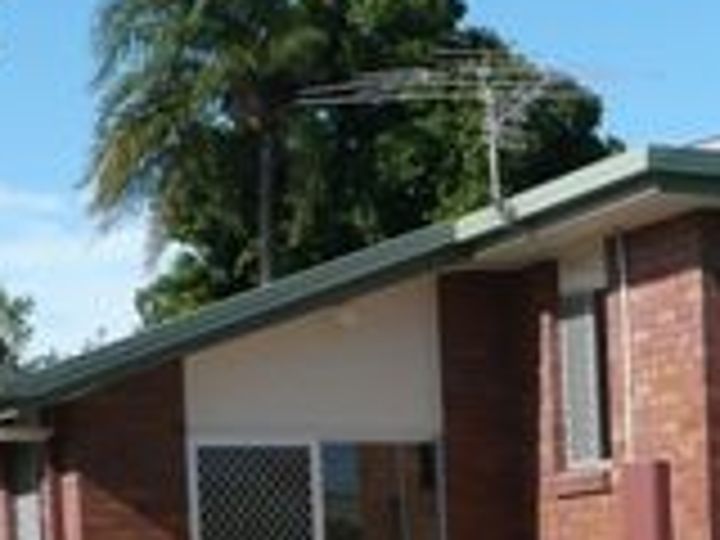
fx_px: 2330
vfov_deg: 12.7
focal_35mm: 112
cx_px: 846
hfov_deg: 16.9
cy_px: 729
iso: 100
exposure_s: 1/800
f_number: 3.3
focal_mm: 4.6
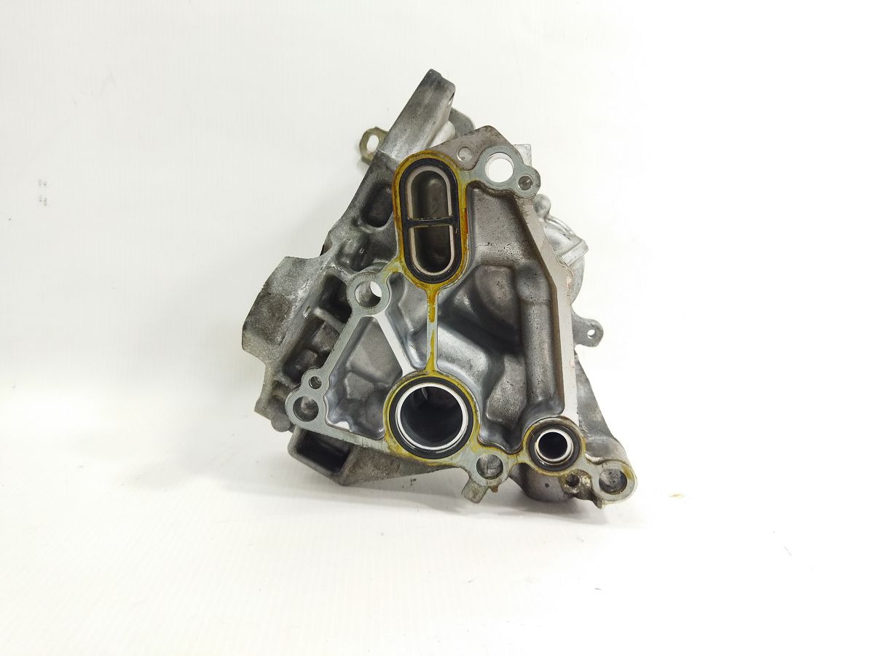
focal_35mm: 27
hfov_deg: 65.3
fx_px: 682
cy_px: 328
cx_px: 437
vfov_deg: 51.4
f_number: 1.79
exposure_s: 1/100
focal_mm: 4.71
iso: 156
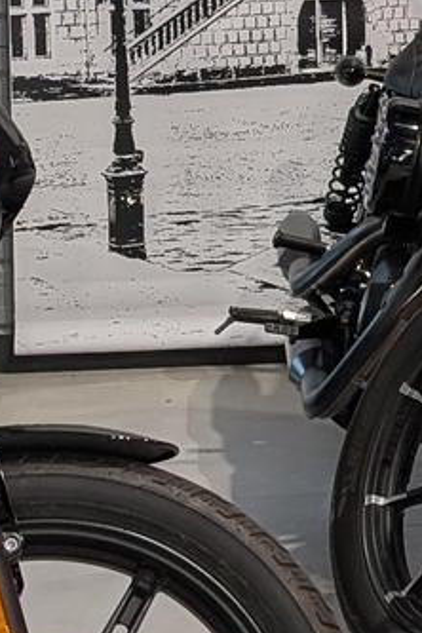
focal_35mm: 144
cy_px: -15
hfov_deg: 9.2
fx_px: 2532
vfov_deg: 14.0
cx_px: 706
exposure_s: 1/161
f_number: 1.68
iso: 140
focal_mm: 6.9
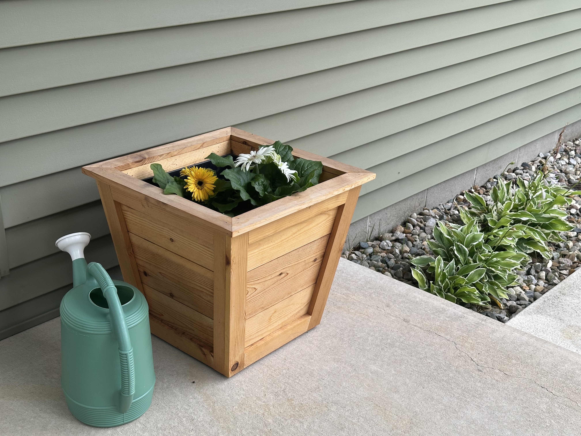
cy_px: 218
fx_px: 806
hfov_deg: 39.7
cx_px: 290
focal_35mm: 48
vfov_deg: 30.3
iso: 64
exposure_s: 1/387
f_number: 1.78
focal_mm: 6.86
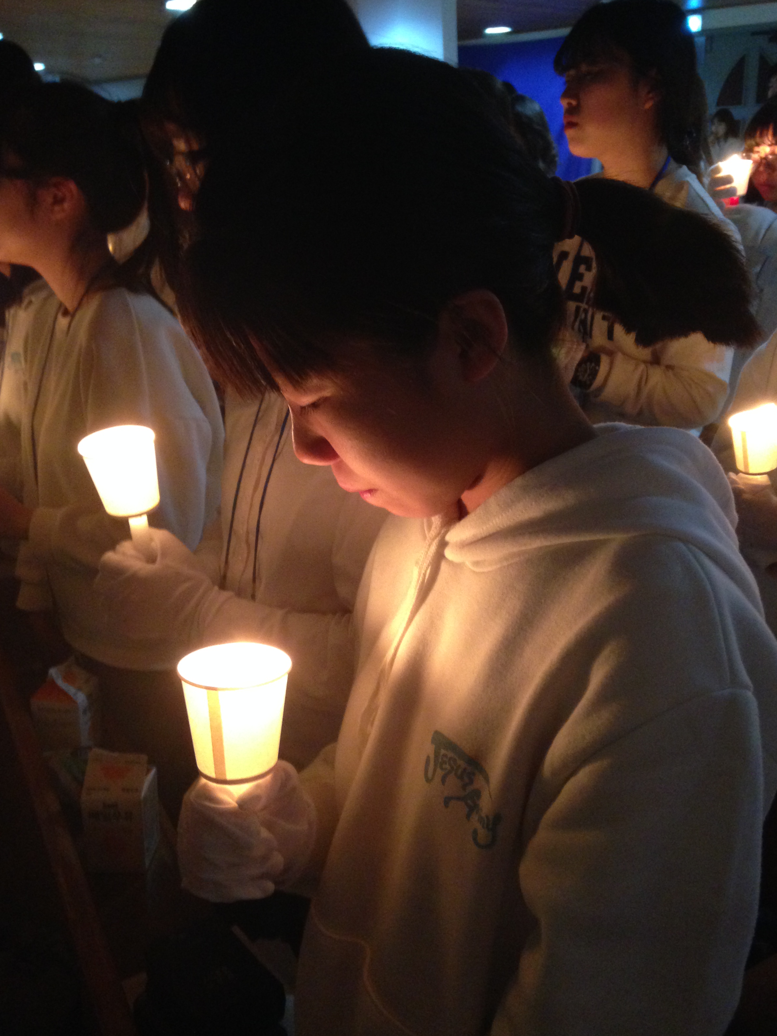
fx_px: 1018
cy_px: 525
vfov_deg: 54.0
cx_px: 389
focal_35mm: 34
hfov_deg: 41.8
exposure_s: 1/15
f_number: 2.4
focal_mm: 4.12
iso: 400
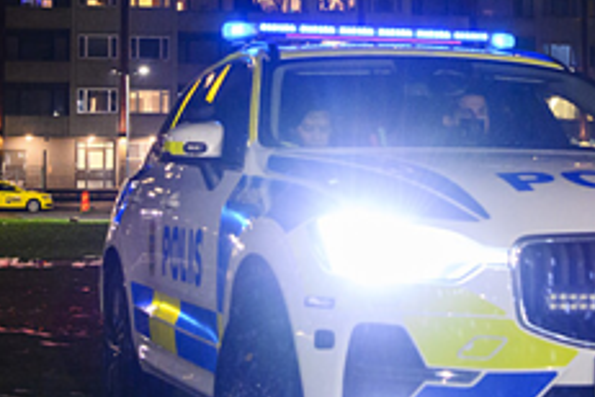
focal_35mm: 103
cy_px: 58
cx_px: 345
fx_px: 1702
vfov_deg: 13.2
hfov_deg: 19.8
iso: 6400
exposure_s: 1/50
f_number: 4
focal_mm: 34
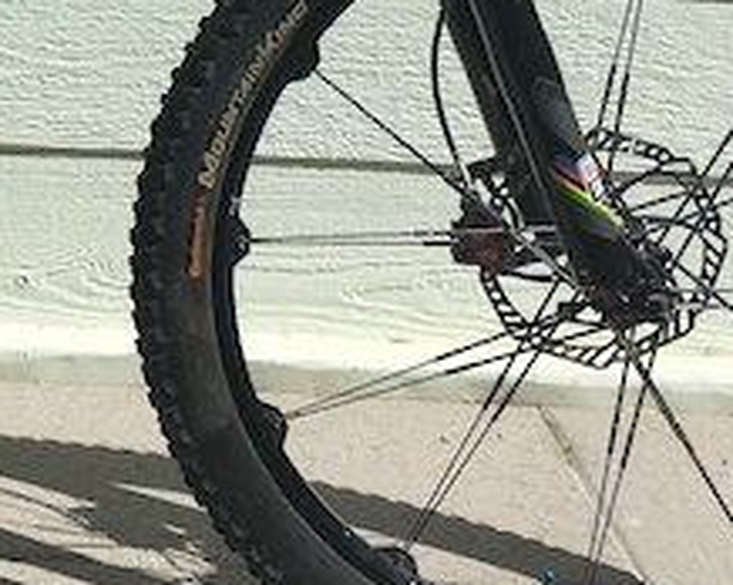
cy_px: -91
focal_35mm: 104
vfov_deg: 14.4
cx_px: -198
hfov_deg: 17.4
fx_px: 2254
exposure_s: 1/2747
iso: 25
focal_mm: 4.15
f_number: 2.2
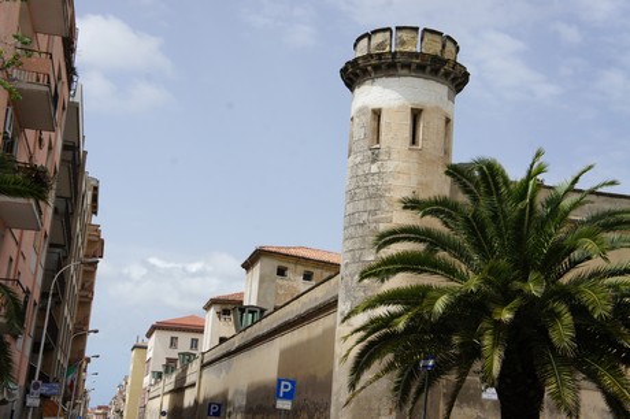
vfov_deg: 25.7
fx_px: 918
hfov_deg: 37.9
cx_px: 315
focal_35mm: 52
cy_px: 210
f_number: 13
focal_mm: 35
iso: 200
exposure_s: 1/250
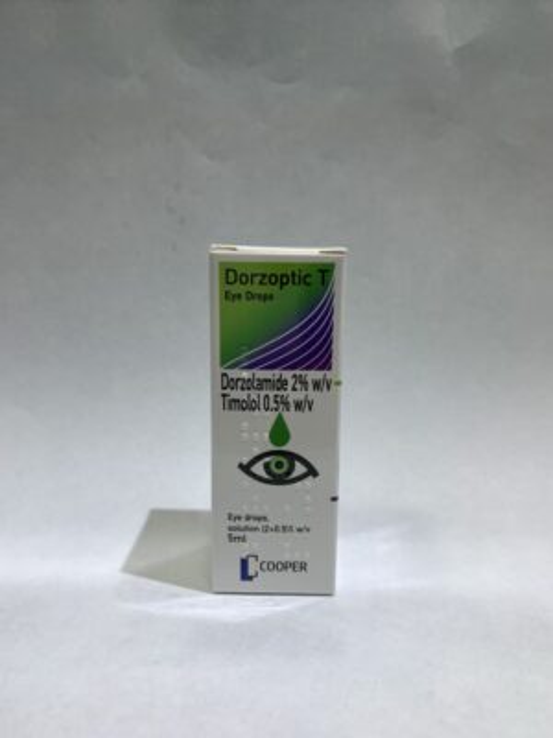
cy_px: 369
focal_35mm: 26
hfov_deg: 53.1
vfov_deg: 67.3
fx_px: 554
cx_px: 276
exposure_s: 1/100
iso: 32
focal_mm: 4.25
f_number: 1.8
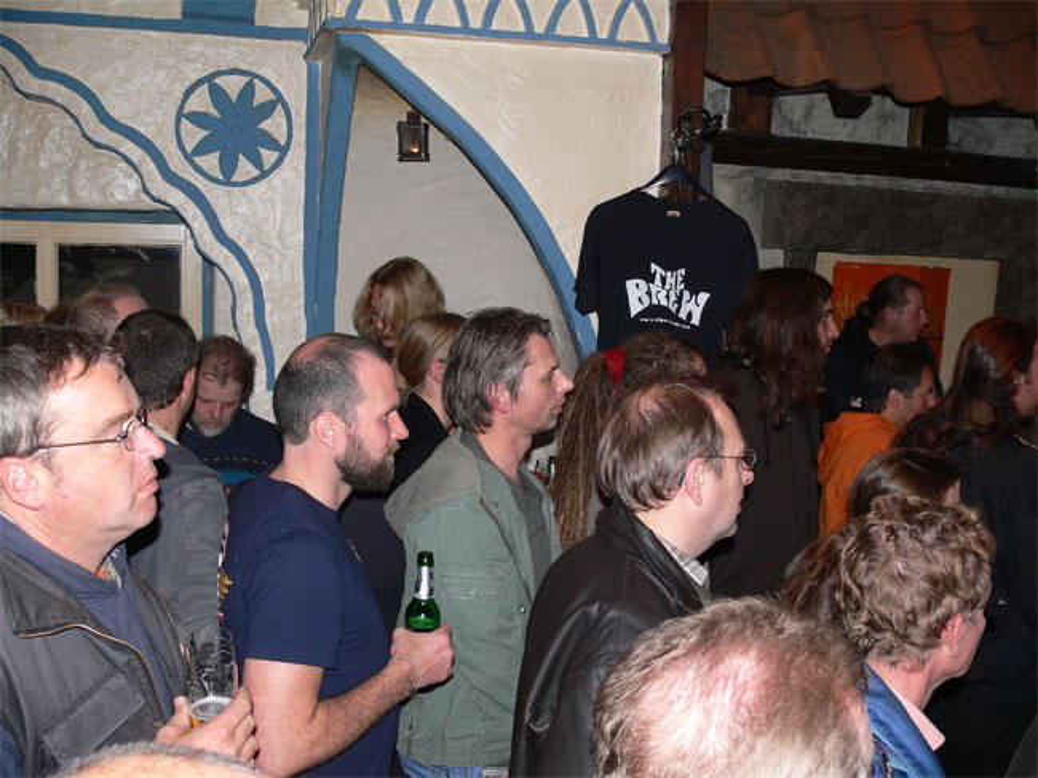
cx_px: 519
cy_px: 389
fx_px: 1049
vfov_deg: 40.7
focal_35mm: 35
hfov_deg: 52.6
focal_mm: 7.4
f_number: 2.8
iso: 100
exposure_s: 1/30
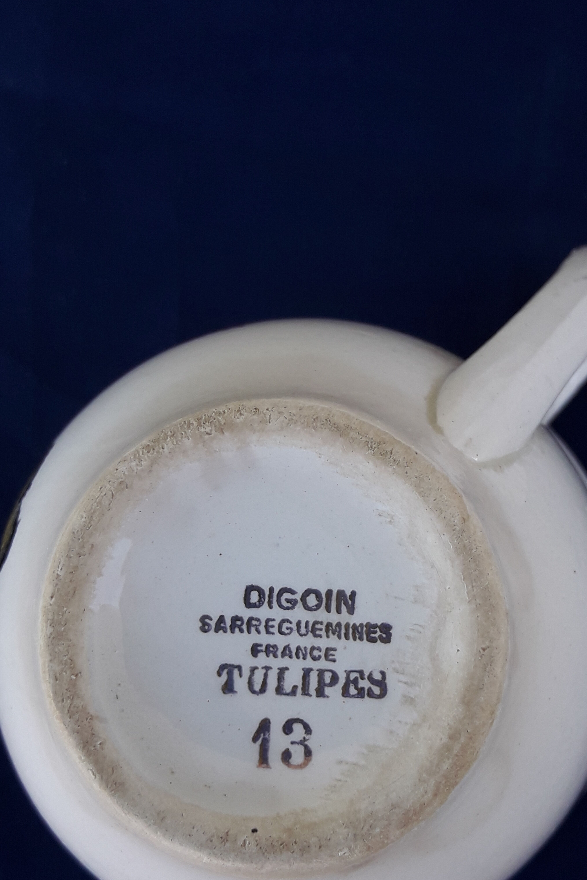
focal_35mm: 30
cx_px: 303
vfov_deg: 61.9
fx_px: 734
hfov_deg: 43.6
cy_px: 451
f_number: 1.9
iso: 40
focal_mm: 3.7
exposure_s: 1/187
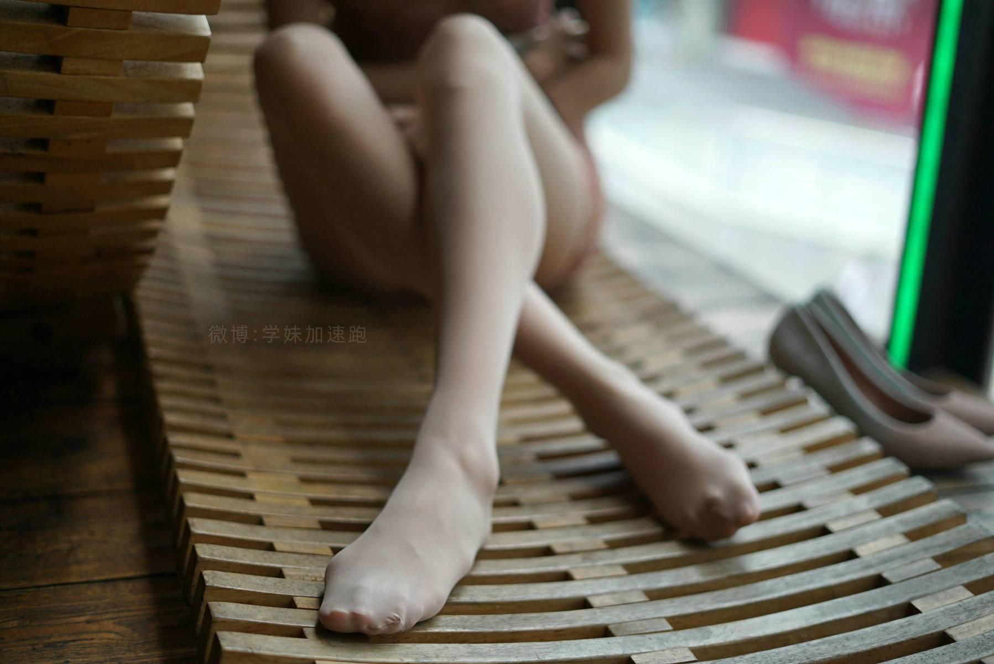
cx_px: 497
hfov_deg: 39.6
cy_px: 332
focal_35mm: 50
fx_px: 1381
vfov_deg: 27.0
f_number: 1.8
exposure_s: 1/400
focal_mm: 50
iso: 200
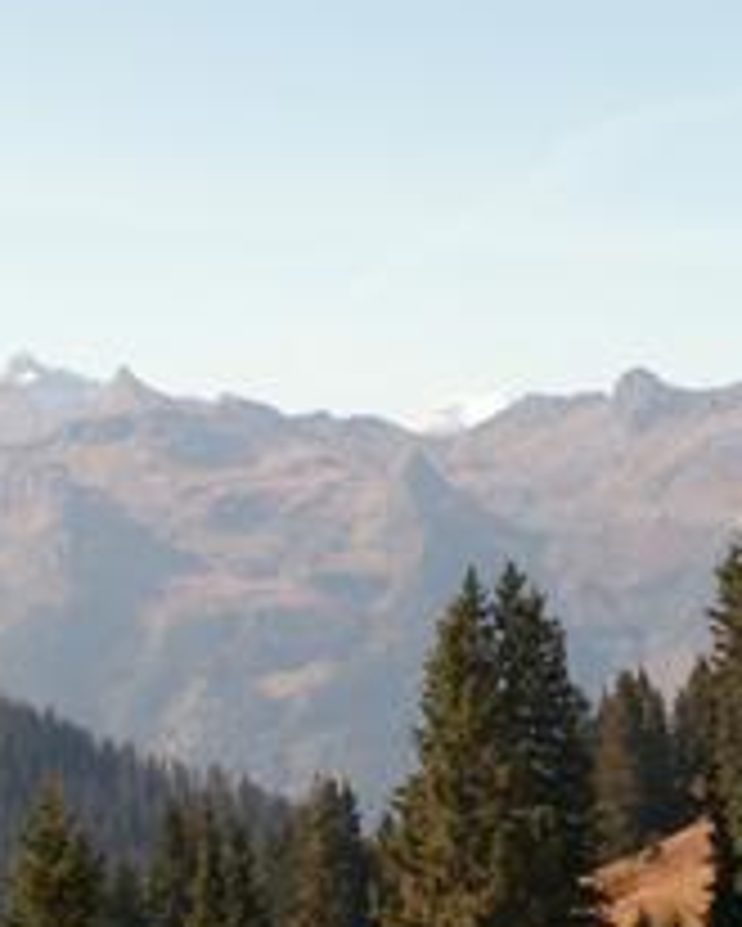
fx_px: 2908
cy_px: 698
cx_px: 782
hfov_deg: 14.3
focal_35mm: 106
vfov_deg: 18.0
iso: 50
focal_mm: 5.86
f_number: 3.5
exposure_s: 1/400
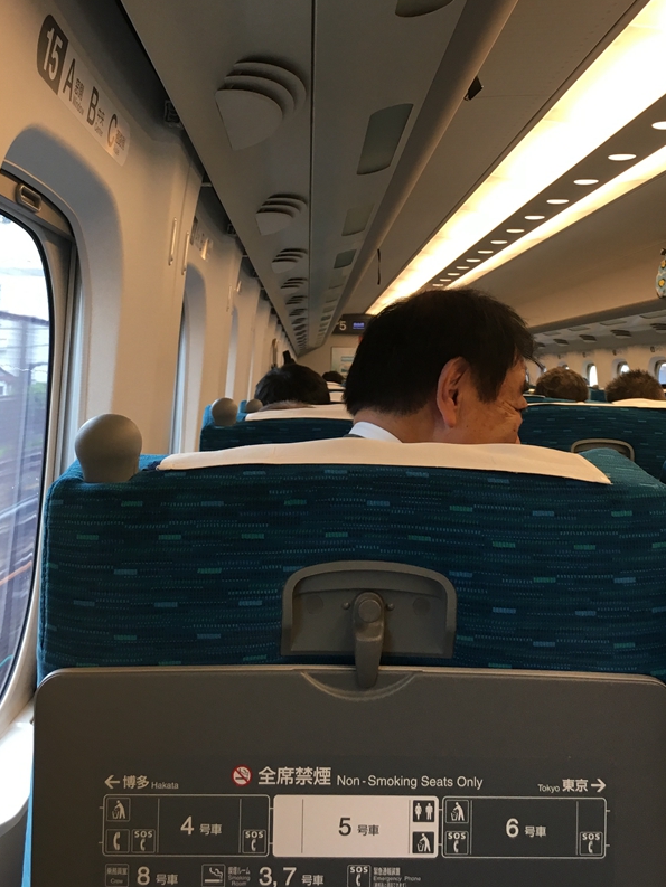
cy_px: 294
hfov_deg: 36.8
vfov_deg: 47.1
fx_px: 1000
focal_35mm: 39
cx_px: 330
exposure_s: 1/30
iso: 25
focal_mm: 4.15
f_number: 2.2
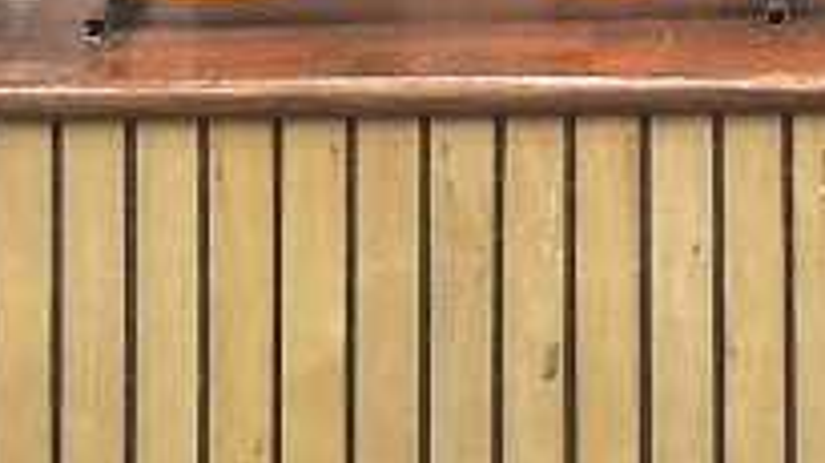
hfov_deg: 8.6
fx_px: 5400
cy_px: -1300
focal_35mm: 247
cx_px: 1119
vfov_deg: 4.5
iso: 800
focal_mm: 20.5
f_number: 3.2
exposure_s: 1/20
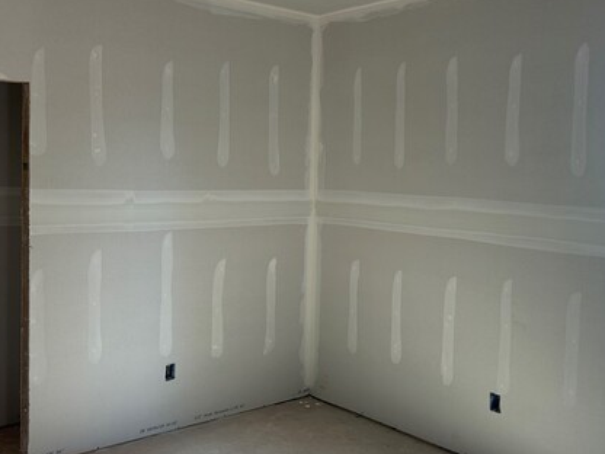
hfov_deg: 46.7
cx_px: 333
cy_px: 201
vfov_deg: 35.9
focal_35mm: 40
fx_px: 699
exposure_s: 1/170
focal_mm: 5.7
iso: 50
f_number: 1.5
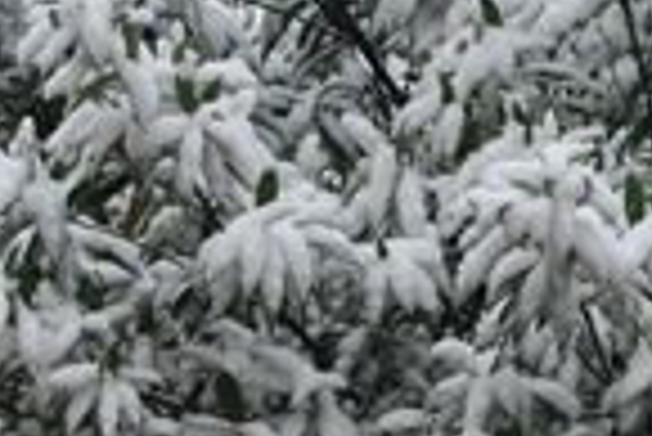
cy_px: 746
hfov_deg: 9.4
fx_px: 3934
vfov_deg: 6.2
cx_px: 567
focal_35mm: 217
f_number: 4.8
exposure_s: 1/30
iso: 900
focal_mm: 30
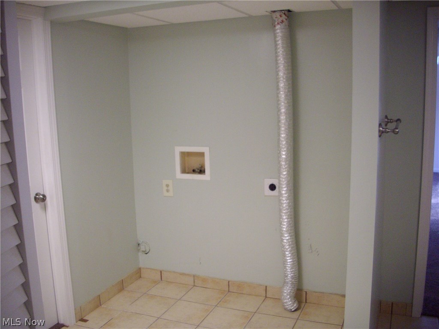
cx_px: 220
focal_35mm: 37
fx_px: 469
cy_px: 164
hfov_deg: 50.1
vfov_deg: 38.7
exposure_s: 1/50
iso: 278
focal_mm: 6.2
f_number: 2.8
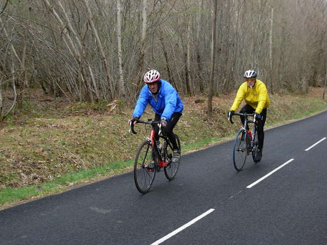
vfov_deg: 24.8
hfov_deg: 32.7
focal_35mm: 59
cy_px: 123
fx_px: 557
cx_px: 162
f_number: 3.3
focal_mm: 9.5
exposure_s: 1/222
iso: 79
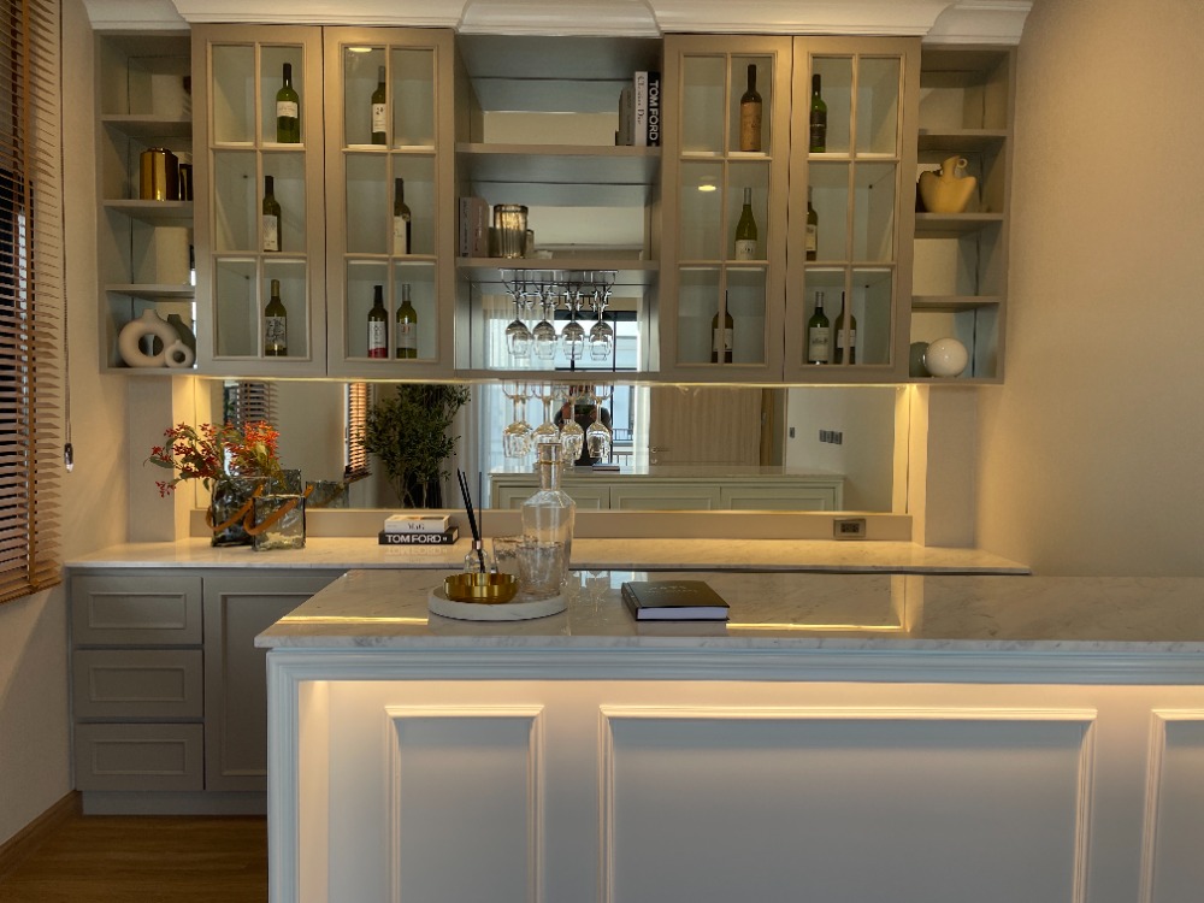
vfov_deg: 53.1
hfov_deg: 67.3
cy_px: 452
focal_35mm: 26
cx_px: 602
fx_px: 904
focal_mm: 4.2
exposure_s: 1/121
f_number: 1.6
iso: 50
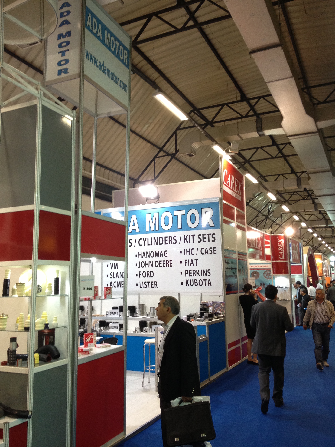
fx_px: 452
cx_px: 168
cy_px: 224
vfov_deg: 52.6
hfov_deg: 40.7
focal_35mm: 35
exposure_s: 1/60
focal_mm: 4.28
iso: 100
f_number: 2.4
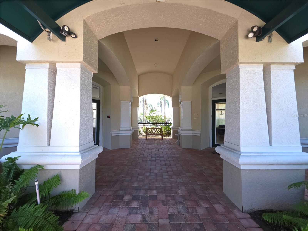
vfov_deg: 89.9
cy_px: 116
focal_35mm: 13
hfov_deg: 106.2
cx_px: 154
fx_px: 116
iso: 25
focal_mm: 2.2
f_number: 1.9
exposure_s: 1/60
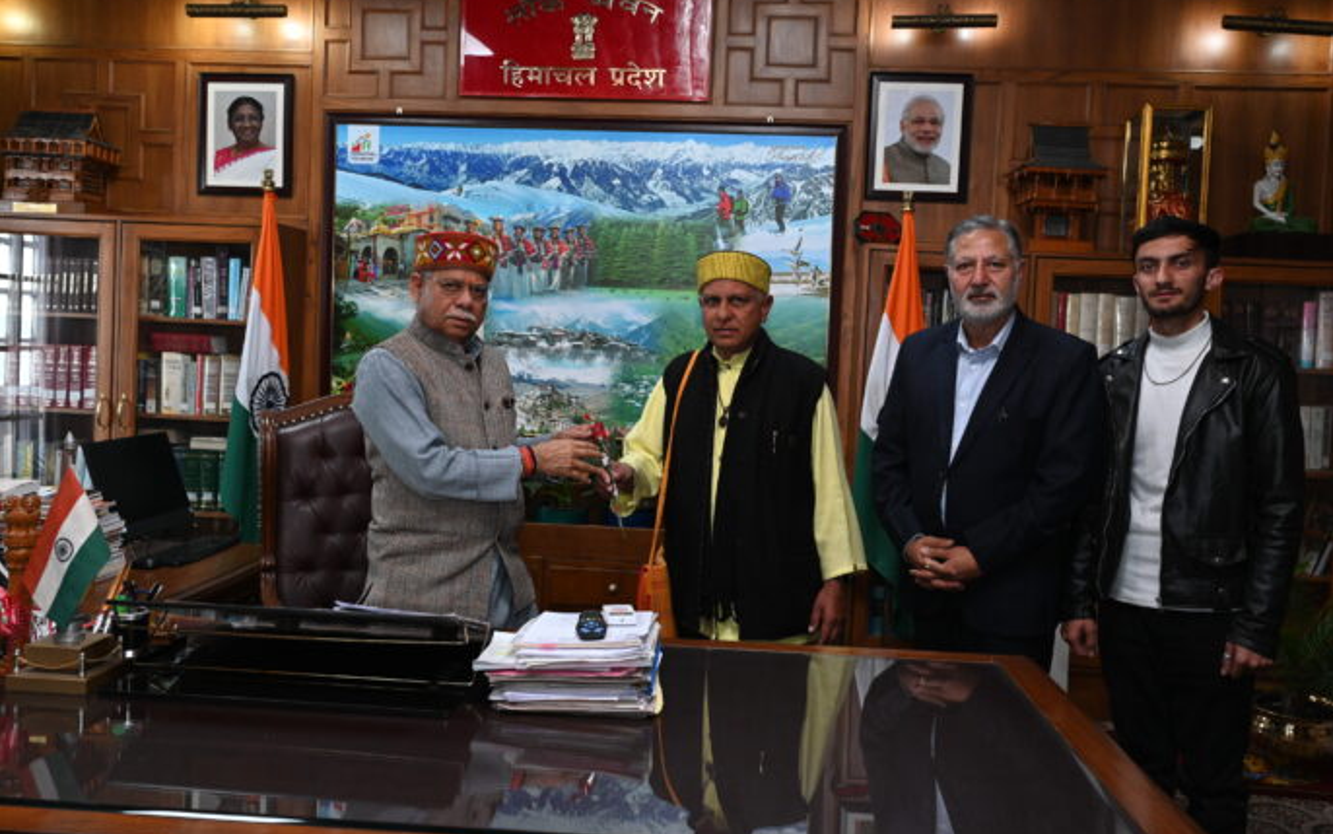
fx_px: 1145
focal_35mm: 32
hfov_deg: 60.4
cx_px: 674
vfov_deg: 40.0
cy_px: 391
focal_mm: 30.5
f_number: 6.3
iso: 2500
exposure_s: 1/125
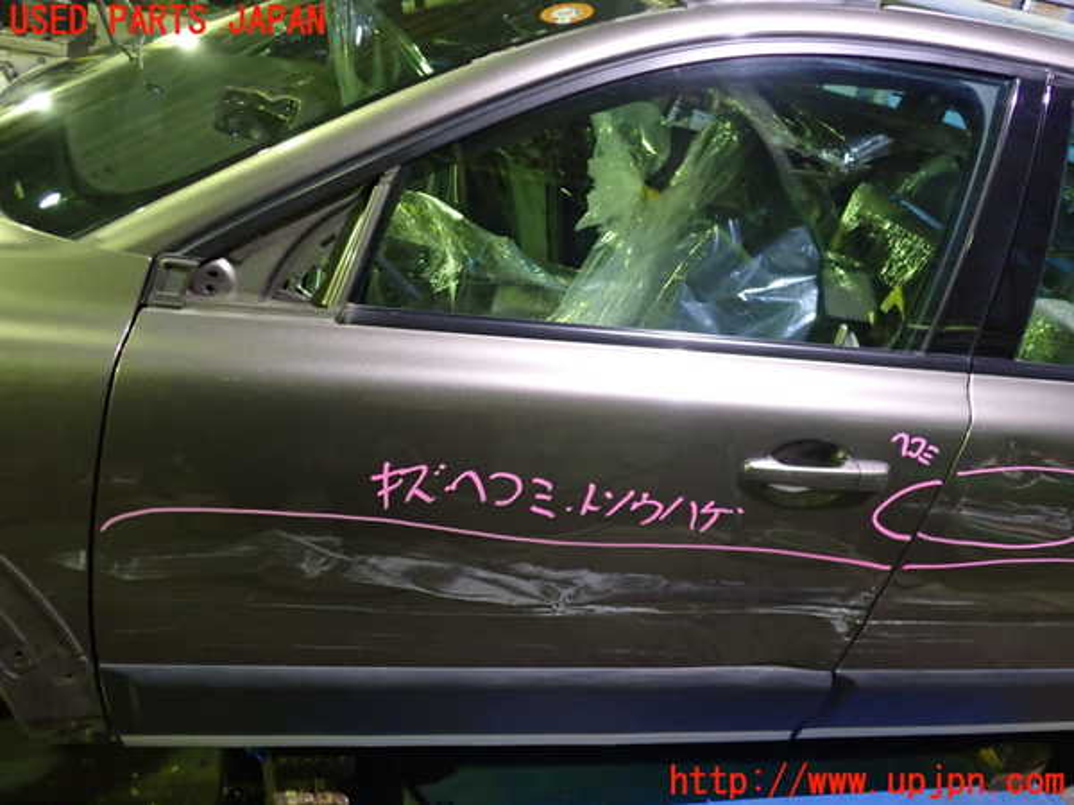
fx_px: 931
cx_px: 537
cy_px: 402
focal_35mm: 30
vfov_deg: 46.8
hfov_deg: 60.0
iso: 800
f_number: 2.3
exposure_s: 1/20
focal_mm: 5.4
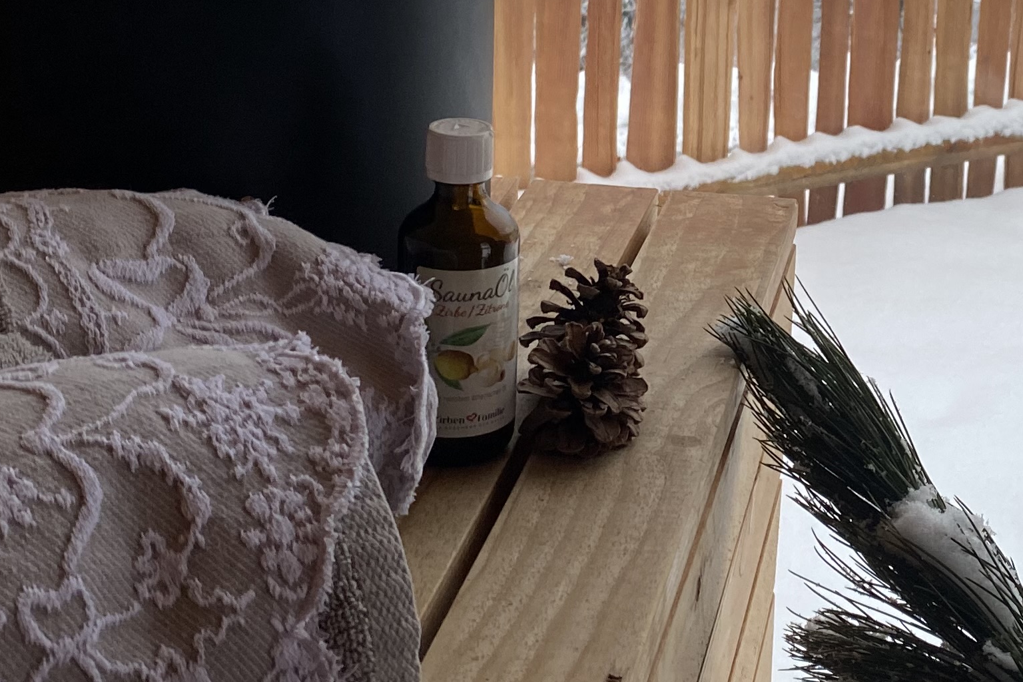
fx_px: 2017
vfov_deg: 19.0
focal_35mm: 71
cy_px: 146
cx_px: 949
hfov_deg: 27.3
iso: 80
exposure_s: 1/121
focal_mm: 4.25
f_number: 1.8
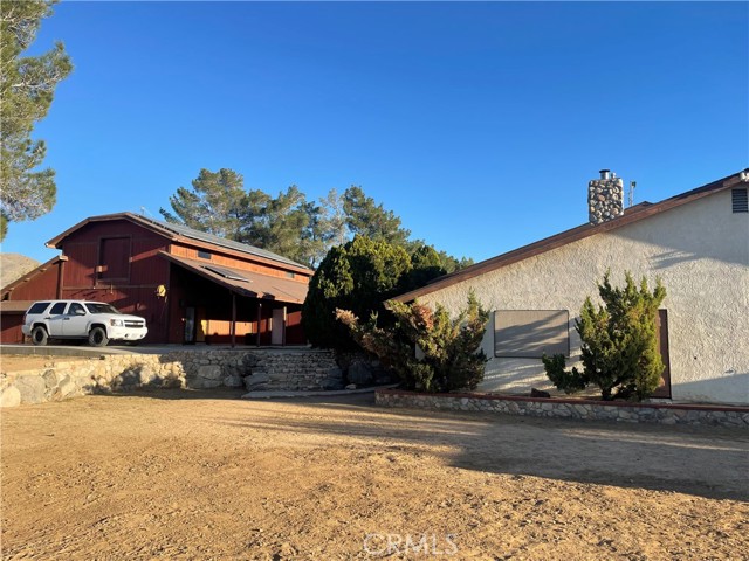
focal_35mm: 26
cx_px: 374
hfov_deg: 67.3
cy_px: 280
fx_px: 563
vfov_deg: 53.1
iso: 32
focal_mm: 4.2
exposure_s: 1/1595
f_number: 1.6
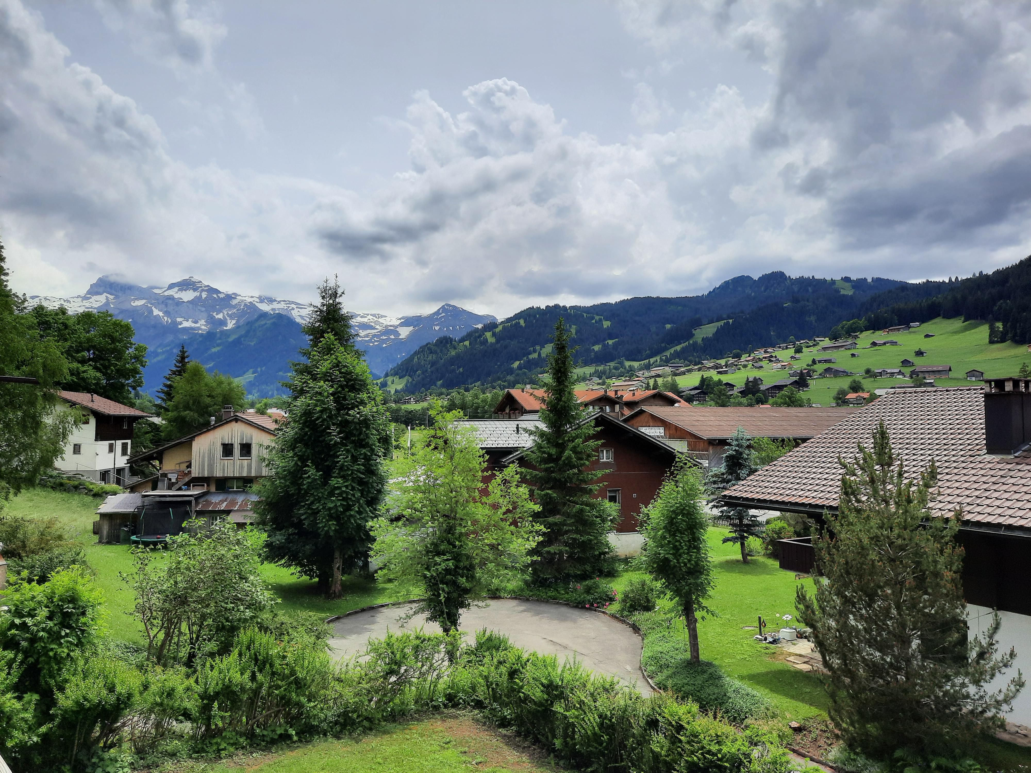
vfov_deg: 54.9
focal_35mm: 25
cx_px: 516
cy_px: 386
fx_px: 745
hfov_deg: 69.4
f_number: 2
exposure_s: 1/2660
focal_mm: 4.6
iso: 32
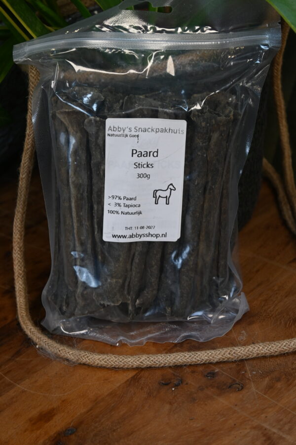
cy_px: 222
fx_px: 925
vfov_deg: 27.0
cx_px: 148
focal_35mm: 75
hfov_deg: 18.2
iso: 500
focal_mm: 50
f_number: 6.3
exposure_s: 1/125
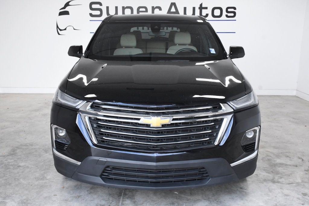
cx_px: 154
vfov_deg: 36.9
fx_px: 309
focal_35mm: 36
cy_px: 103
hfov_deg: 53.1
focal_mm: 24
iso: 2500
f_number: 9
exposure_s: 1/320
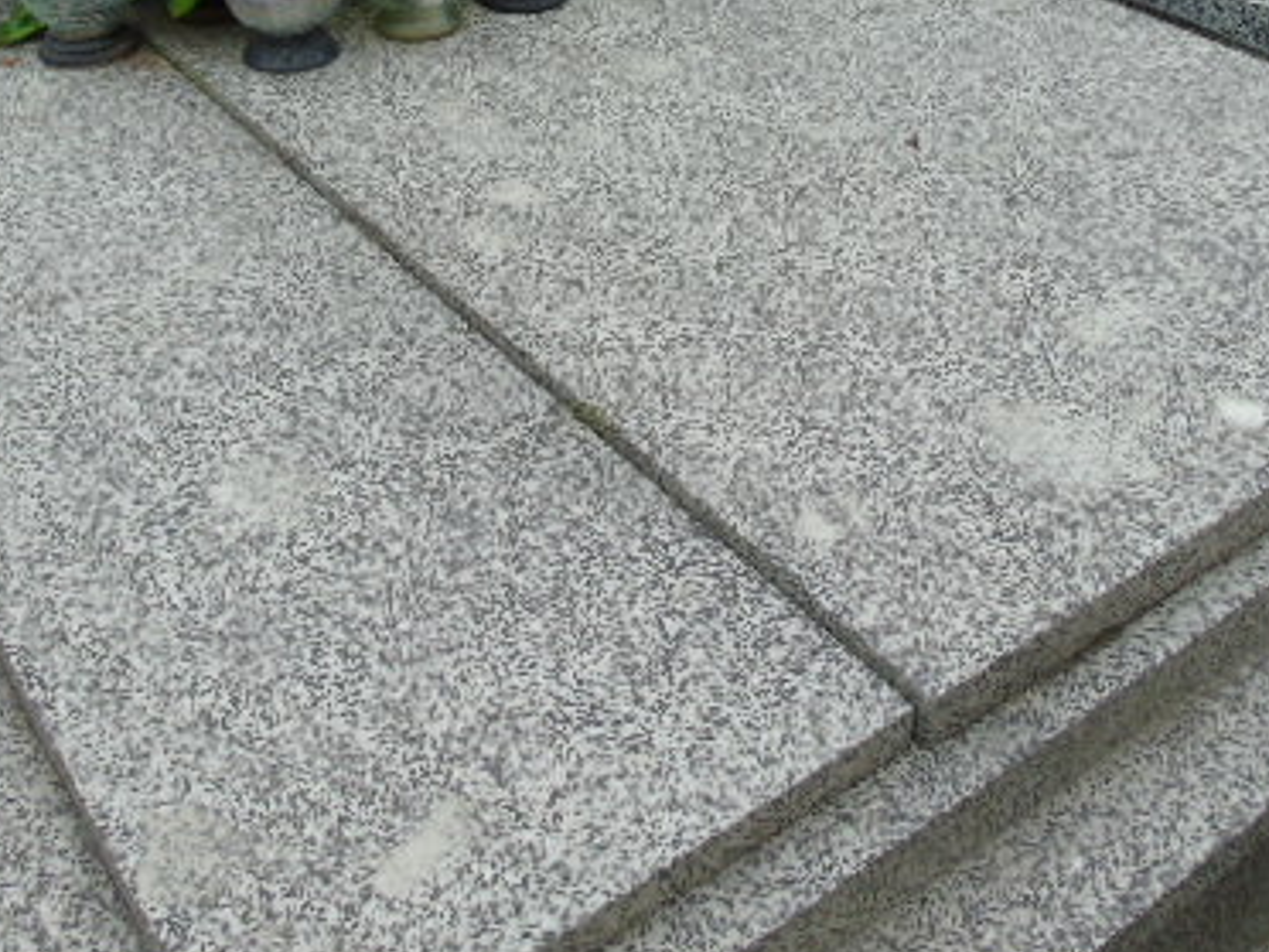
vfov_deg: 32.6
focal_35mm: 43
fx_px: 1576
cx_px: 658
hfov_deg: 43.8
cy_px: 181
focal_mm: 4.4
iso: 80
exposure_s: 1/320
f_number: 3.4
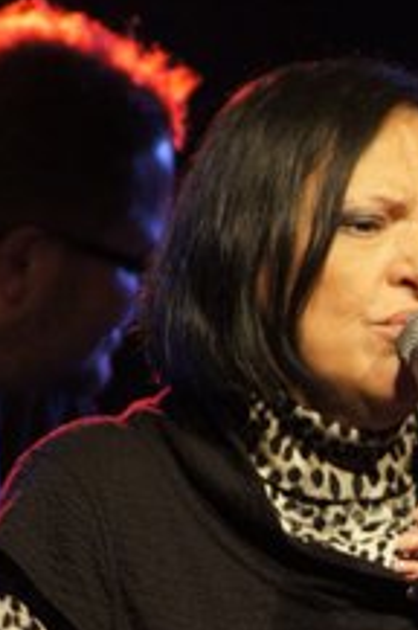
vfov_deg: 1.8
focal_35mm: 1140
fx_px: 19917
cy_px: 600
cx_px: 425
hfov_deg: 1.2
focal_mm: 300
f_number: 5.6
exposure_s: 1/60
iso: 1600
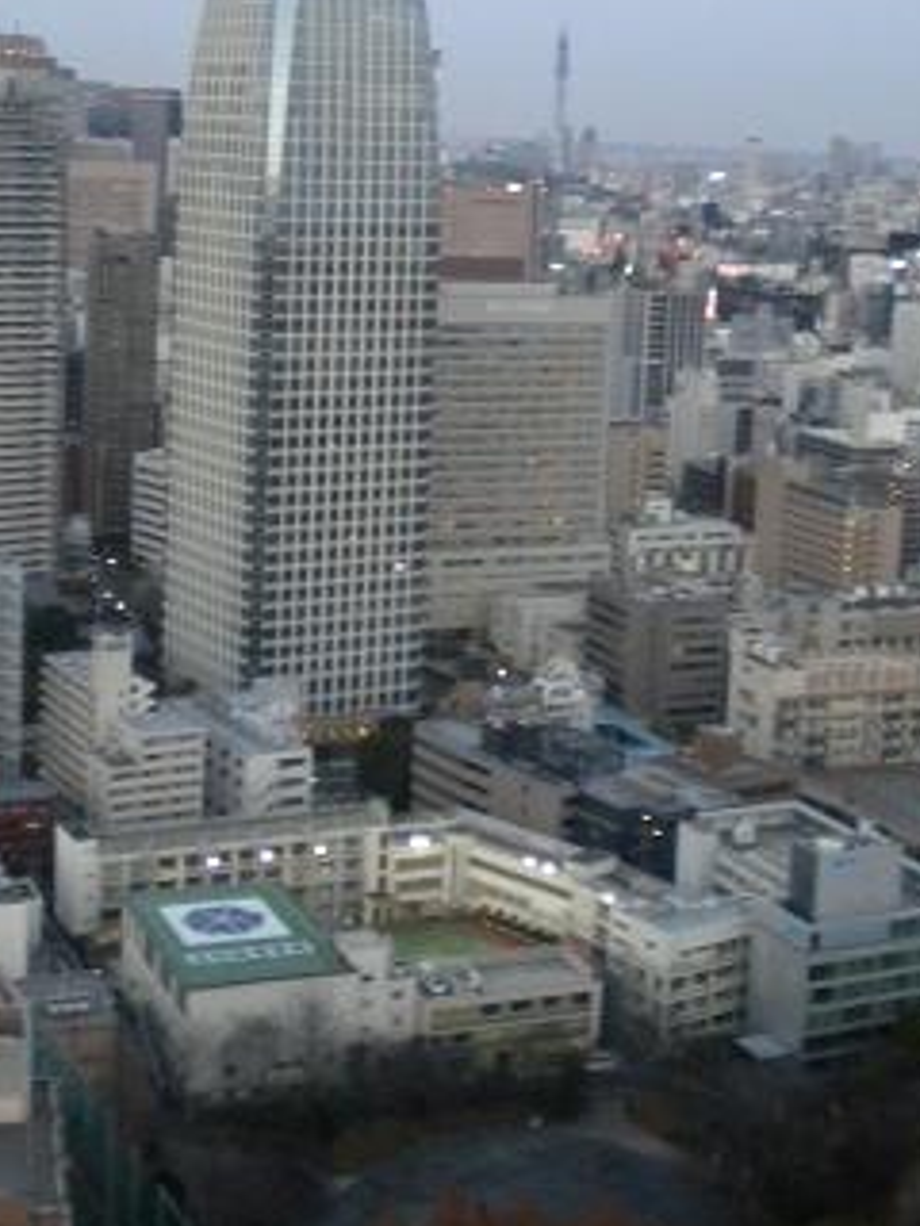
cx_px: 447
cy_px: 333
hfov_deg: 24.4
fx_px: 2126
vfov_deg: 31.7
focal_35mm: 60
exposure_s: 1/49.7
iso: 400
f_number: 3.1
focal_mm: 6.3
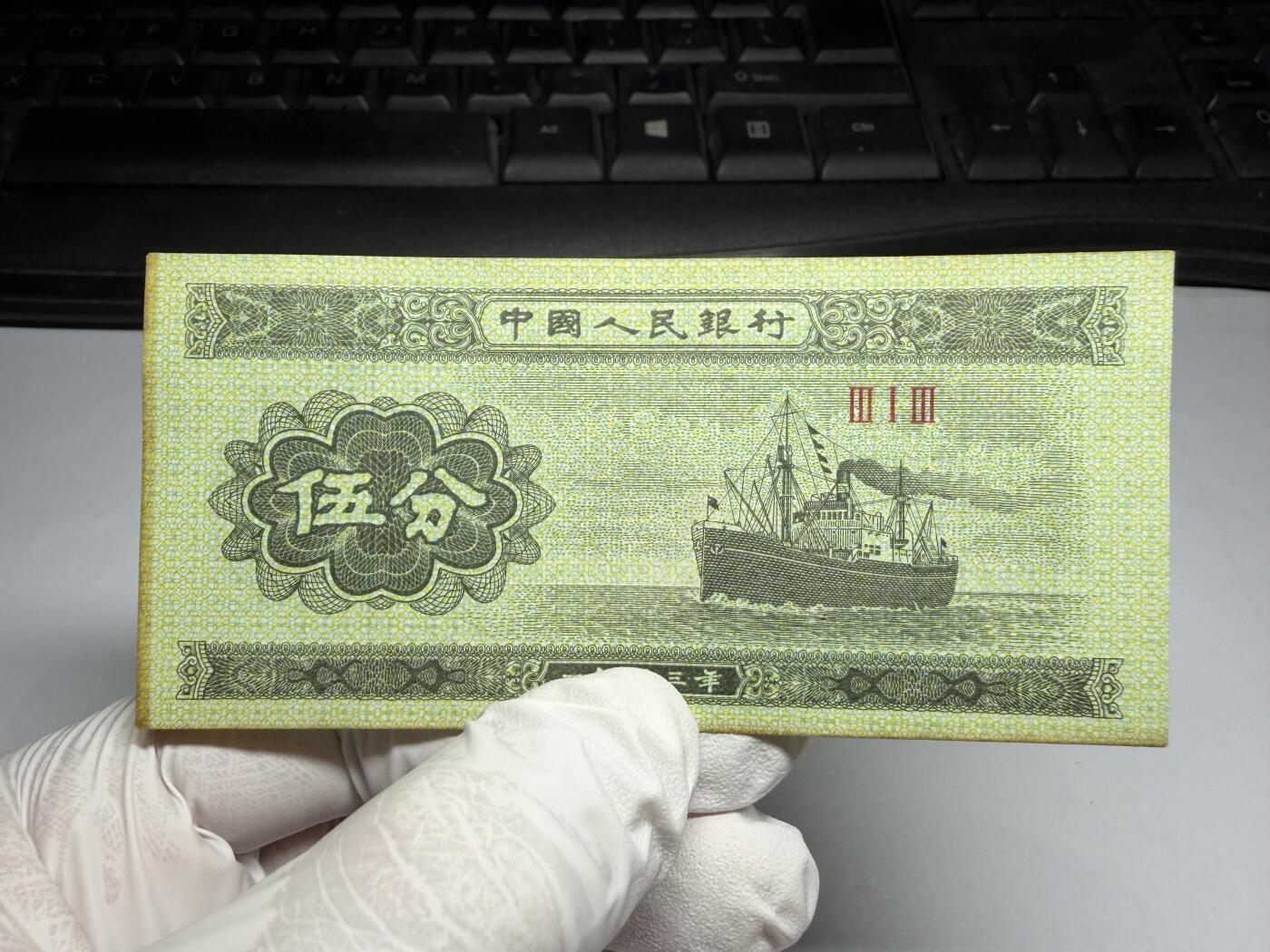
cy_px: 476
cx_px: 635
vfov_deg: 53.1
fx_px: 954
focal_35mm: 26
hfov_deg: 67.3
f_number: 2.2
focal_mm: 2.22
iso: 40
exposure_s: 1/121
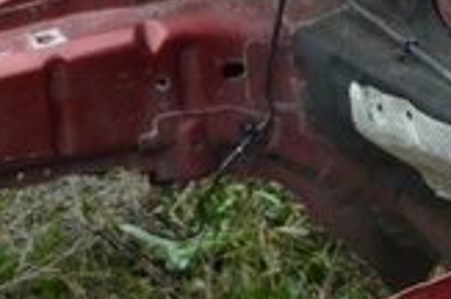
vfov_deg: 8.0
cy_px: 112
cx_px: 714
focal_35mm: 170
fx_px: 2126
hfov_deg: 11.5
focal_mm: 18
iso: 200
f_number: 5.6
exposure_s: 1/125
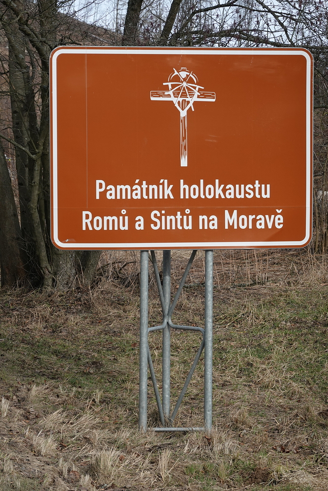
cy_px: 246
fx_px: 1626
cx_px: 164
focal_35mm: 119
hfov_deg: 11.5
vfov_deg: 17.2
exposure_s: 1/400
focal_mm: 43.55
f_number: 4.5
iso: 125
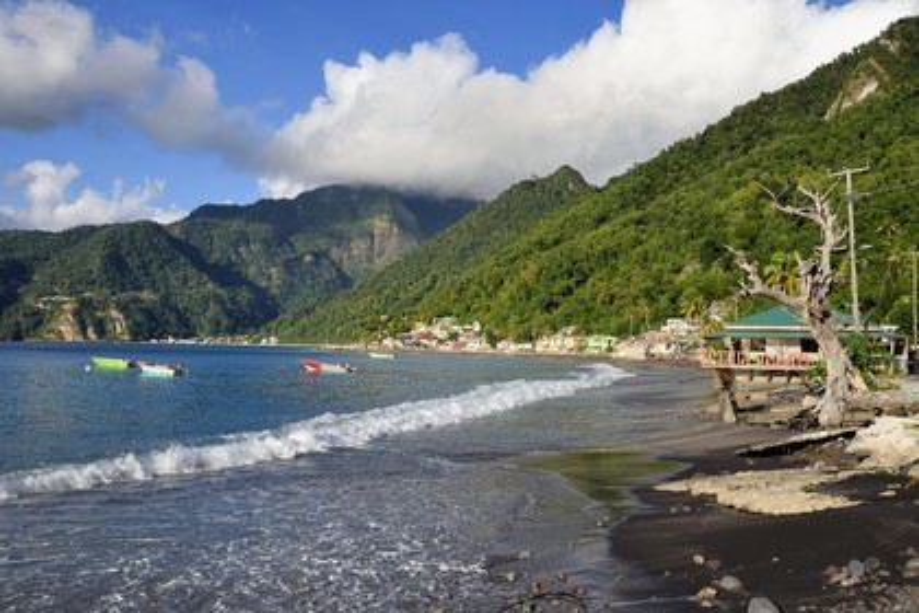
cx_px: 460
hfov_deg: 54.4
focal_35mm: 35
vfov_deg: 37.9
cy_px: 306
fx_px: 893
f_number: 13
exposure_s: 1/400
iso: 200
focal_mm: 35
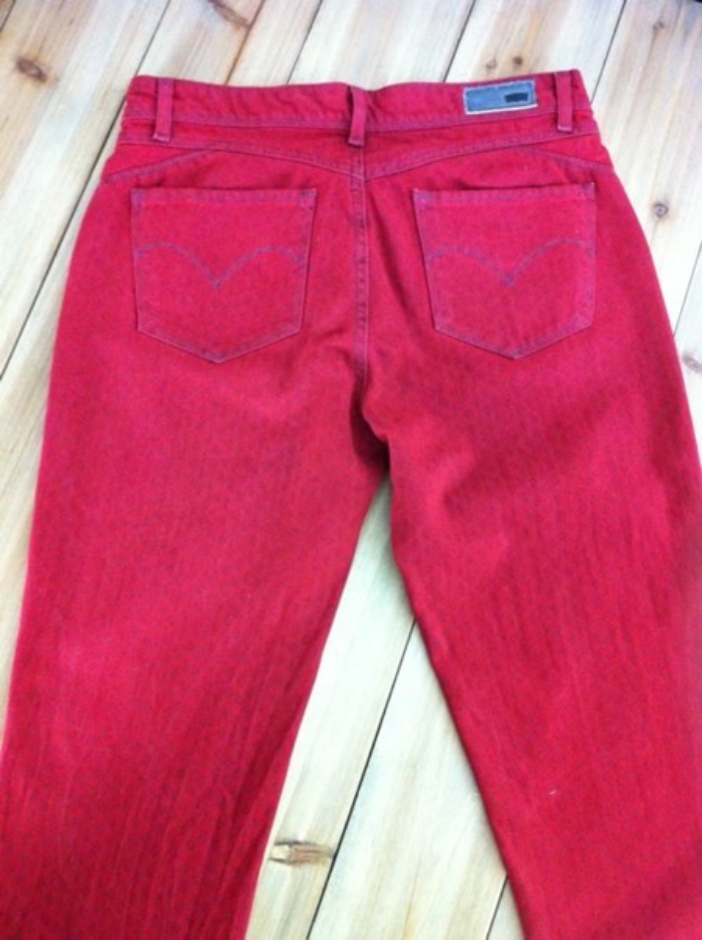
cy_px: 470
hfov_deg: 40.6
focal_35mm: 35
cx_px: 351
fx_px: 948
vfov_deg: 52.7
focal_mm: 3.85
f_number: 2.8
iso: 400
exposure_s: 1/17
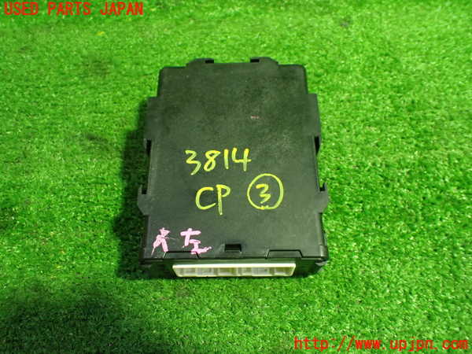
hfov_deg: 60.0
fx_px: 409
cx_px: 236
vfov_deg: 46.8
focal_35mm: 30
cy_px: 177
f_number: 2.3
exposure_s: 1/60
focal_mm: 5.4
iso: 800
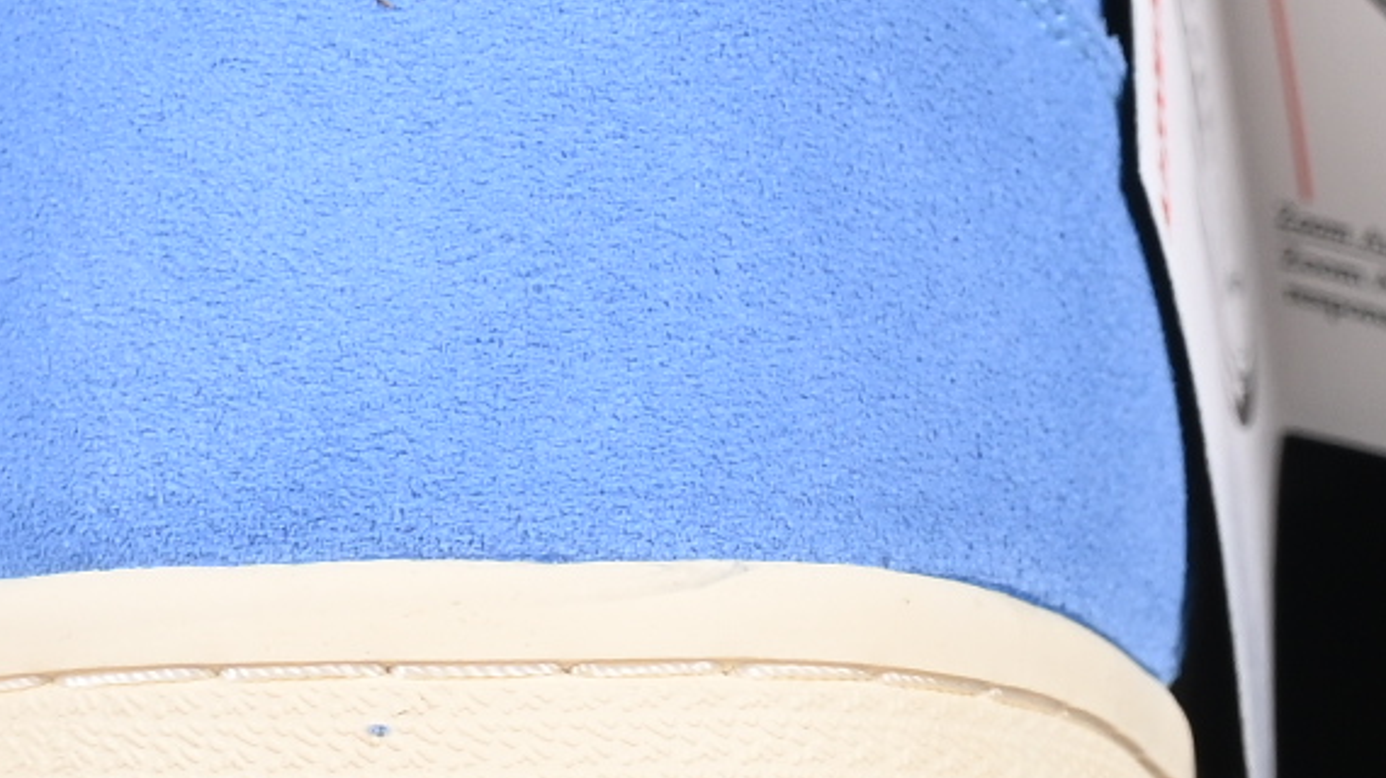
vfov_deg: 3.2
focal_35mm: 384
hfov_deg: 5.6
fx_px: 14106
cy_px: -275
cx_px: -39
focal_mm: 50
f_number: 8
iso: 160
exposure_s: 1/80
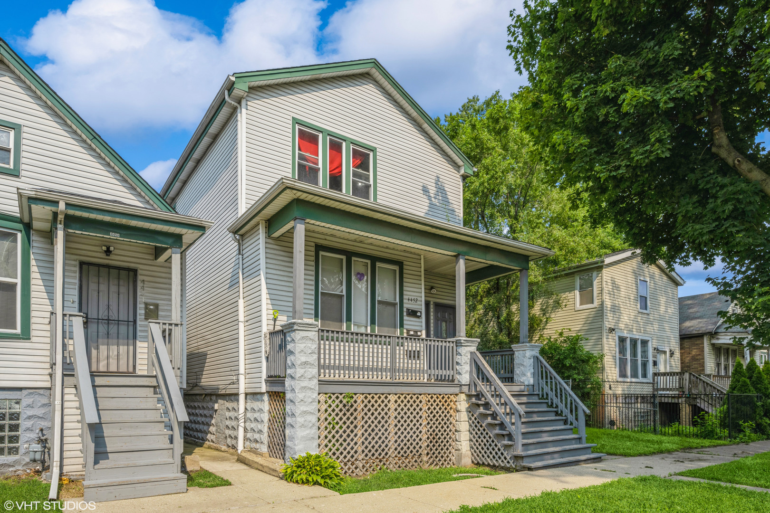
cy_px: 256
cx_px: 385
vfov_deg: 60.7
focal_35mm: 20
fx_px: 438
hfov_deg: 82.6
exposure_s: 1/500
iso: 200
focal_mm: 20.5
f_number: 8
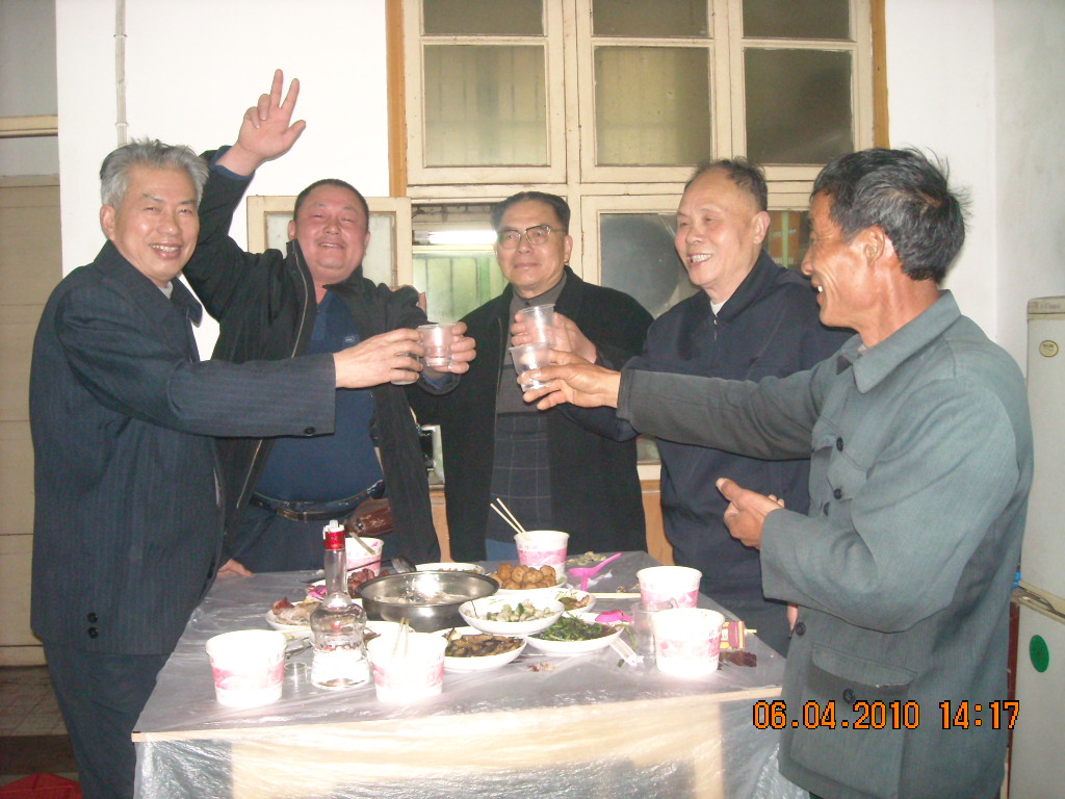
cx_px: 532
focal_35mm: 35
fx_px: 1077
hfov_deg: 52.6
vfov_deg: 40.7
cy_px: 400
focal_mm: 5.7
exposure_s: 1/60
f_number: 2.8
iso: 436
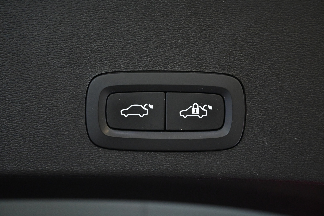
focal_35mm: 54
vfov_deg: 25.1
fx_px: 486
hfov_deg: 36.9
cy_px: 108
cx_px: 162
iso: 5000
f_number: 5.3
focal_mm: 36
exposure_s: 1/60
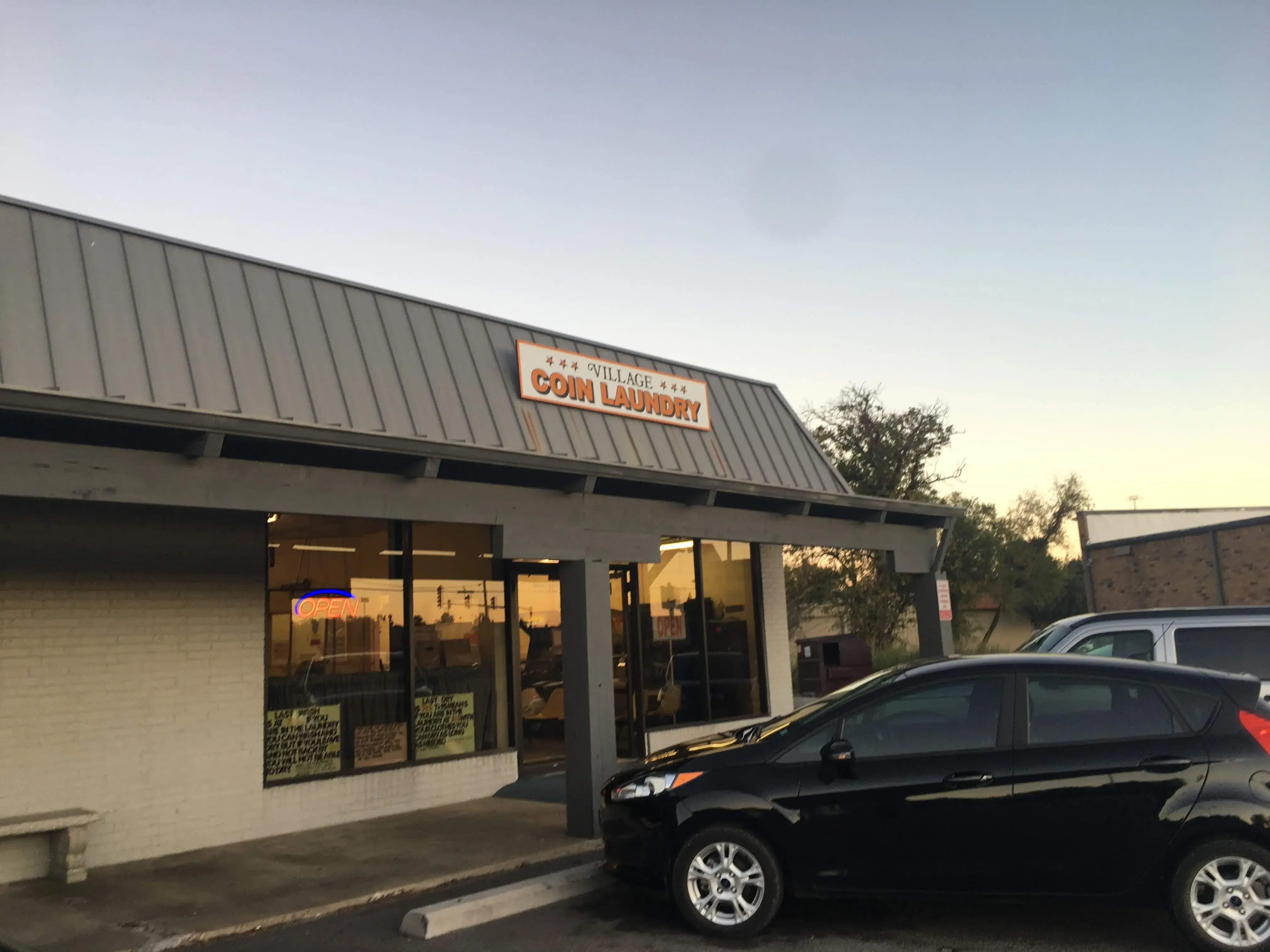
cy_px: 476
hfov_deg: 61.7
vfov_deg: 48.2
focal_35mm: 29
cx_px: 635
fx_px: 1064
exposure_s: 1/60
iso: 25
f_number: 2.2
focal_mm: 4.15
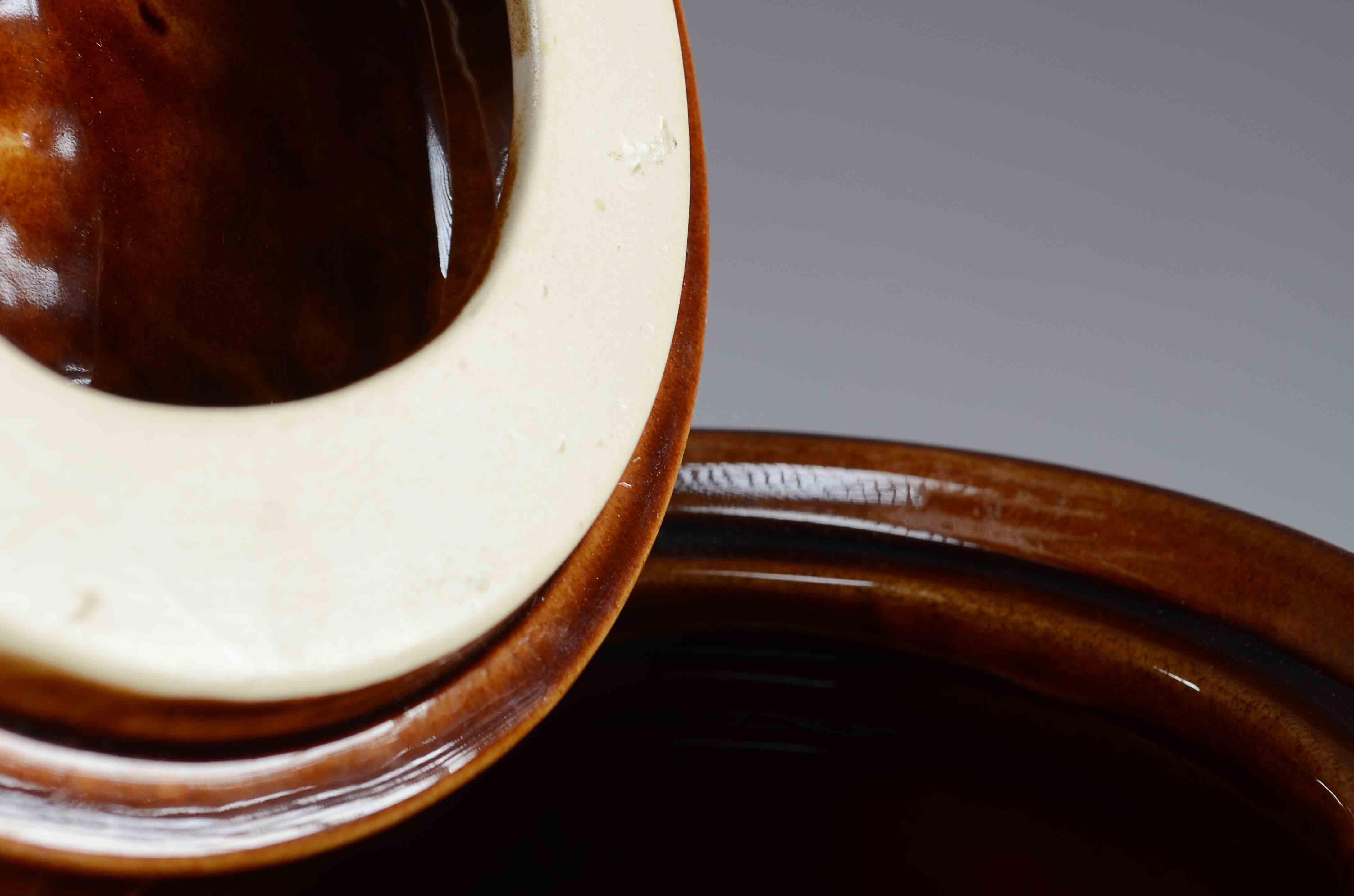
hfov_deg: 26.0
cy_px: 413
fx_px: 2928
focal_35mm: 78
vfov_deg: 17.4
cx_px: 596
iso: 100
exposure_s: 1/80
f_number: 10
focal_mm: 46
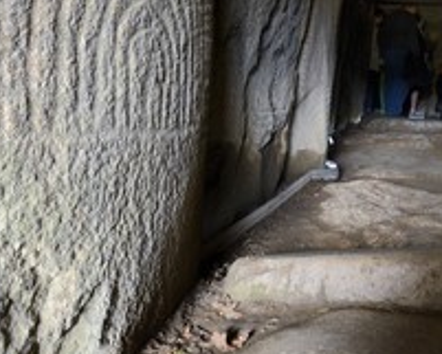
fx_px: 615
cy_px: 59
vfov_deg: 31.1
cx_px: 433
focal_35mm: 47
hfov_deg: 36.0
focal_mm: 24
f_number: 9
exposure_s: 1/8
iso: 1600
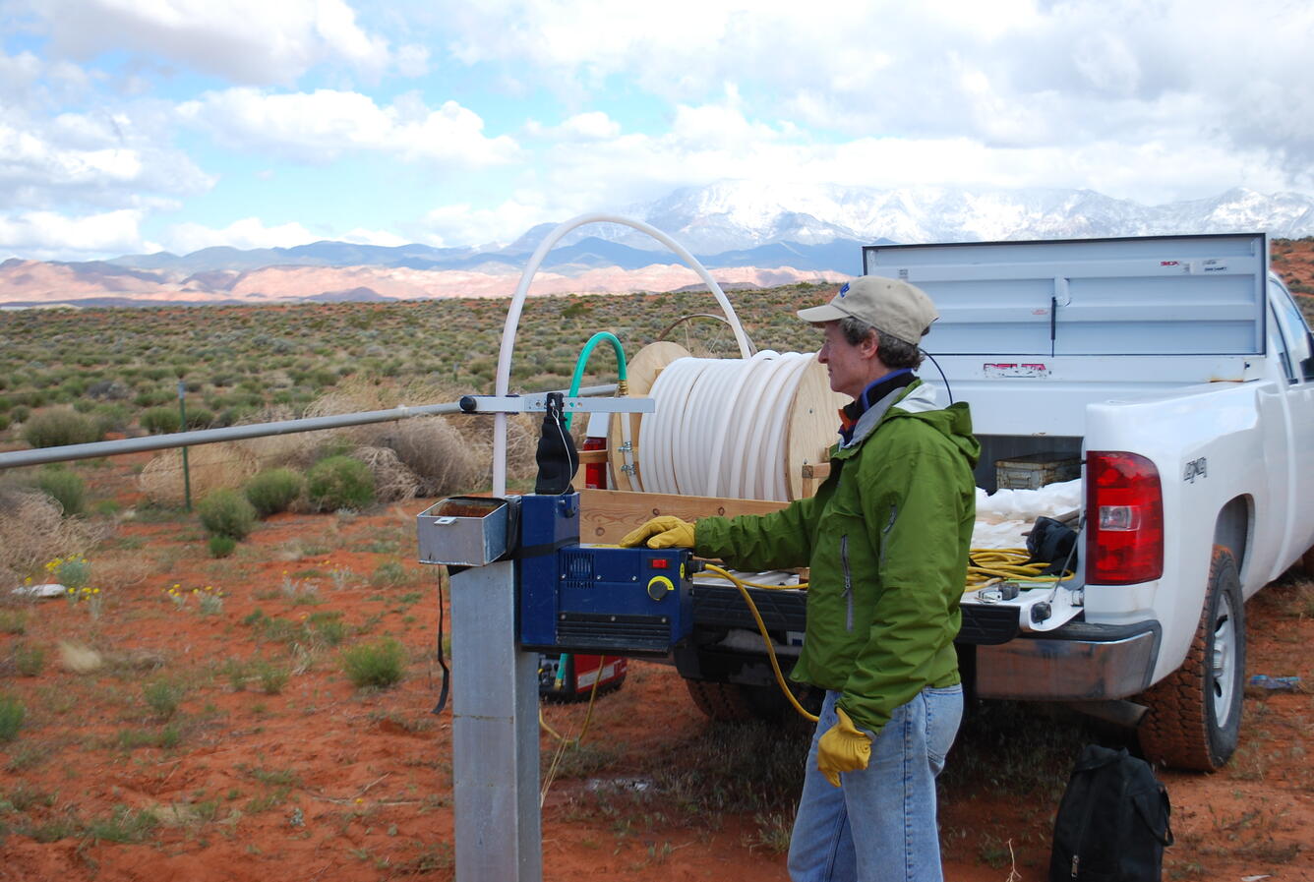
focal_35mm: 44
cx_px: 657
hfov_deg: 44.9
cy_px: 441
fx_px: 1591
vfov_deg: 31.0
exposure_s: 1/640
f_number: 4.8
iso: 200
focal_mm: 29
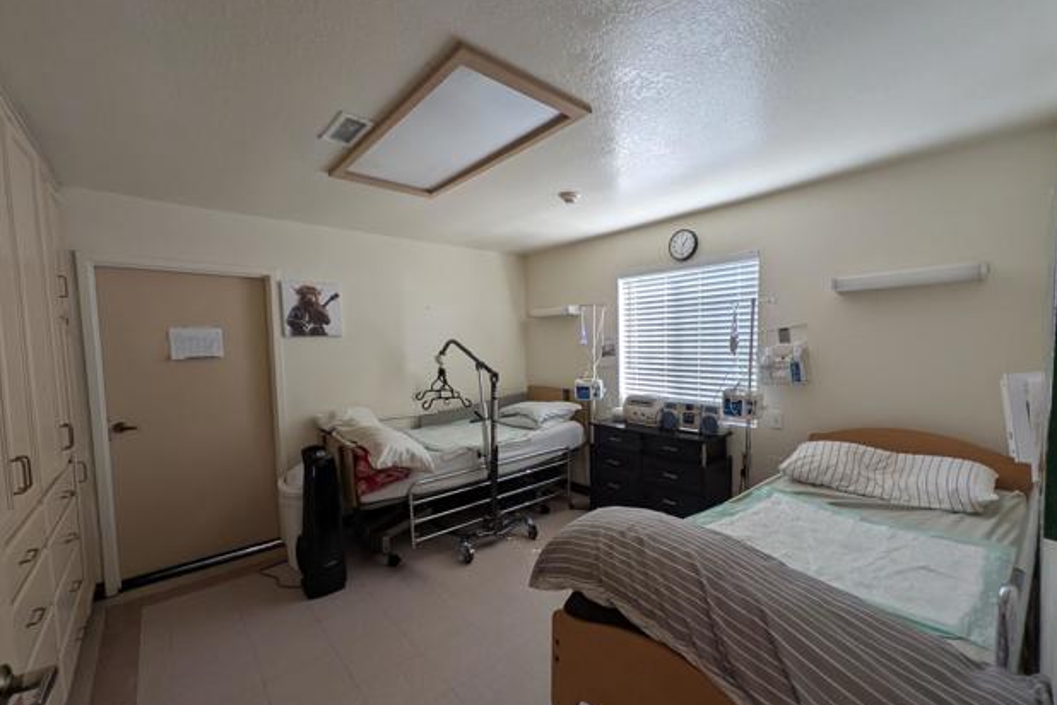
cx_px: 534
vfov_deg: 81.1
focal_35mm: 14
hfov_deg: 104.3
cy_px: 373
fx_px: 411
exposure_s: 1/64.5
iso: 44
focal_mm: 1.54
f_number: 2.2
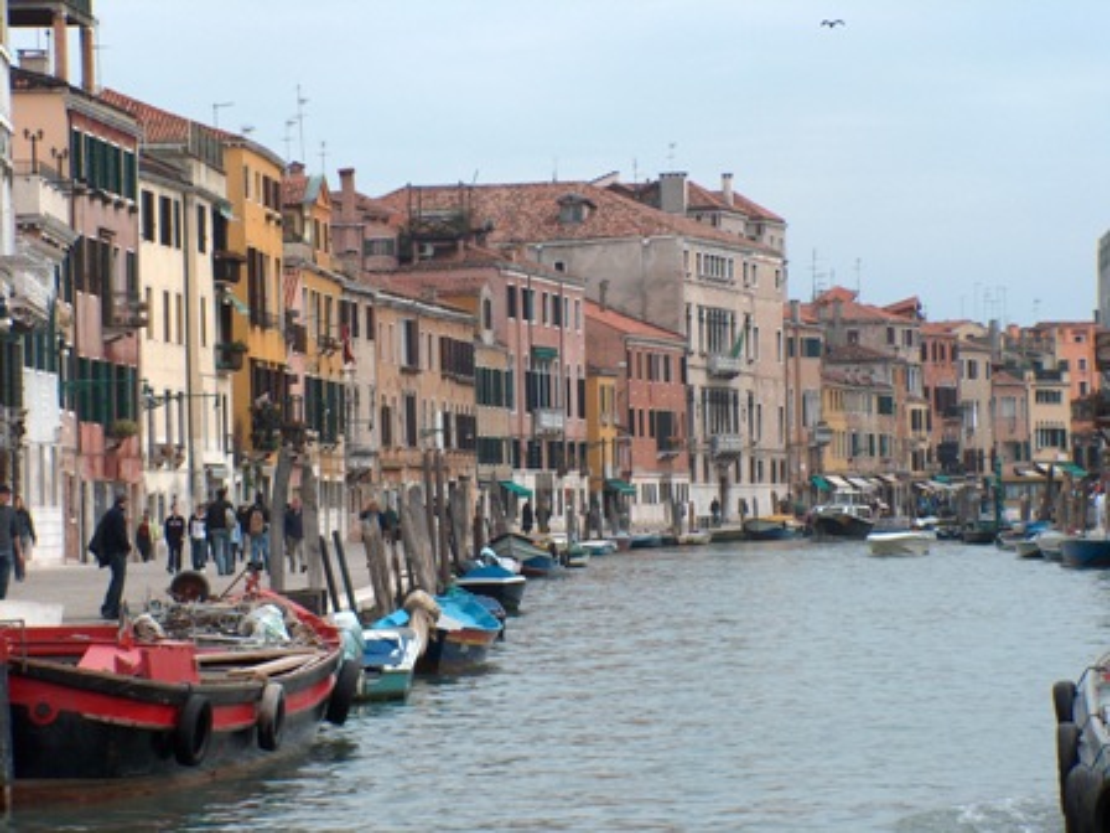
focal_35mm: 159
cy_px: 416
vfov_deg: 9.3
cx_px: 555
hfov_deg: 12.4
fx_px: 5099
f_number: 8.5
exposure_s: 1/192
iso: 100
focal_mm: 32.67
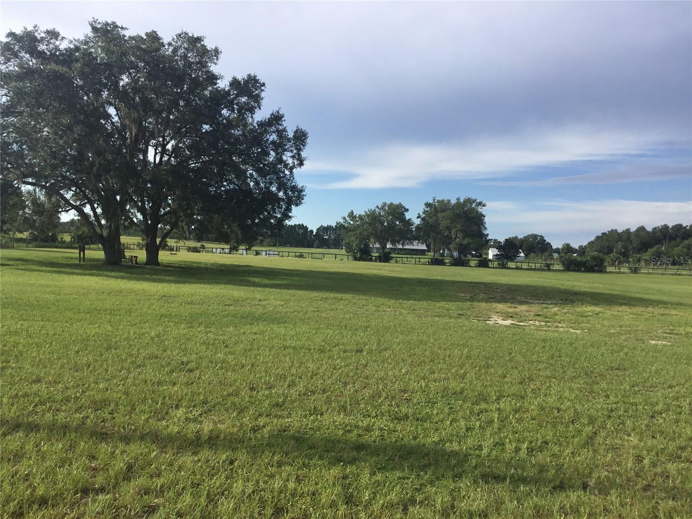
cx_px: 346
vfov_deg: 45.4
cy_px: 260
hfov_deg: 58.4
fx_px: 620
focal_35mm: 31
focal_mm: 3.3
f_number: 2.4
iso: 25
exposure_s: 1/1148
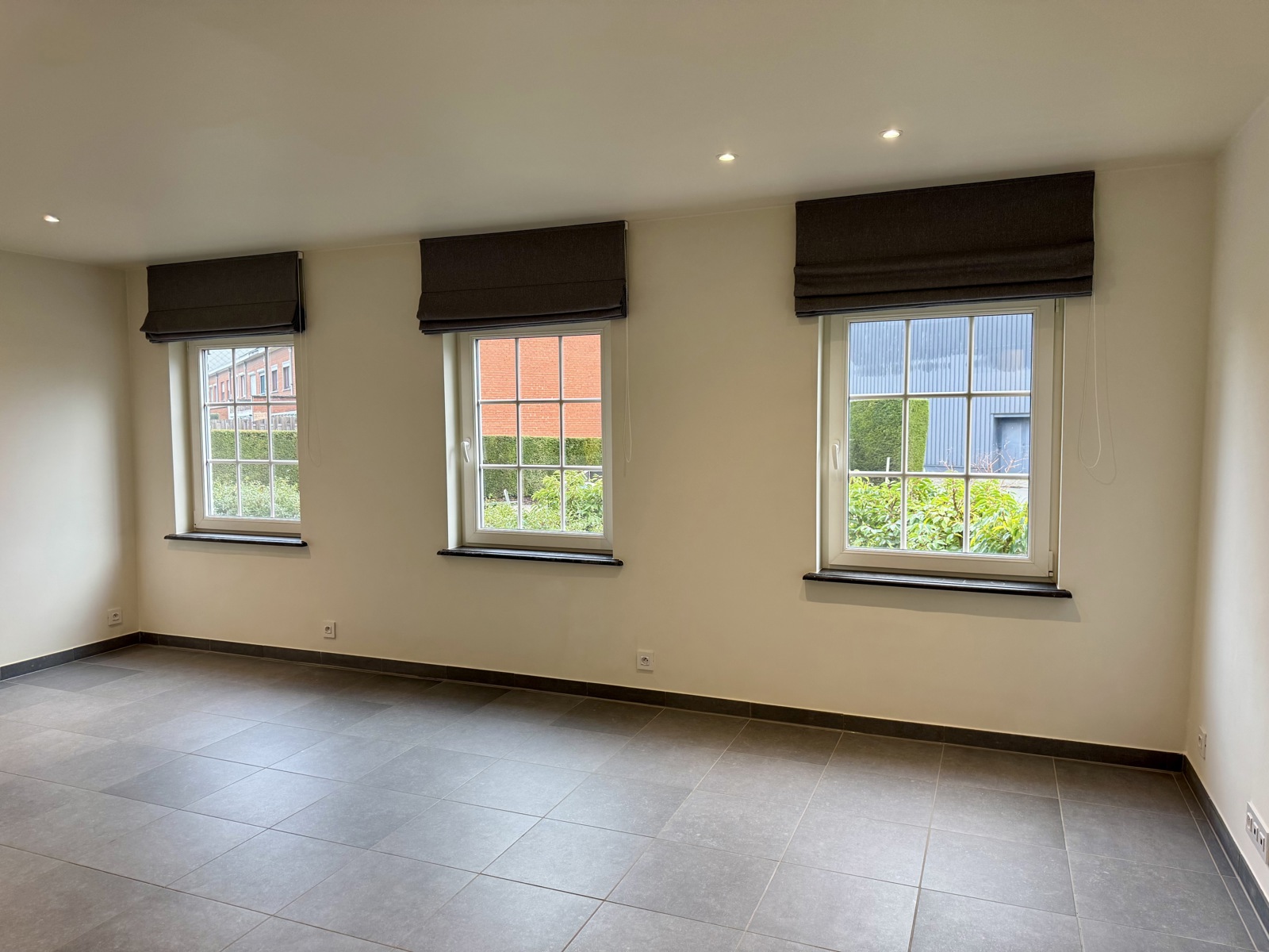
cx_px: 634
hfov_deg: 71.6
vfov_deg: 56.8
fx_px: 880
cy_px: 476
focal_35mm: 24
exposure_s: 1/100
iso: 125
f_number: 1.78
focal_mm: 6.76
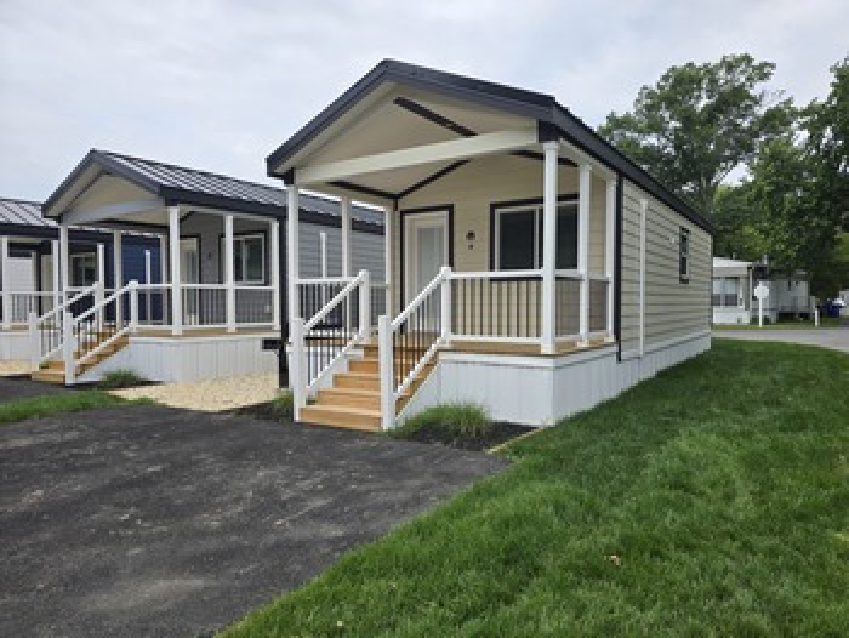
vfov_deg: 58.9
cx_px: 424
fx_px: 564
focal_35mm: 23
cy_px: 319
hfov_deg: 73.9
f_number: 1.7
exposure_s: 1/418
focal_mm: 6.3
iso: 12
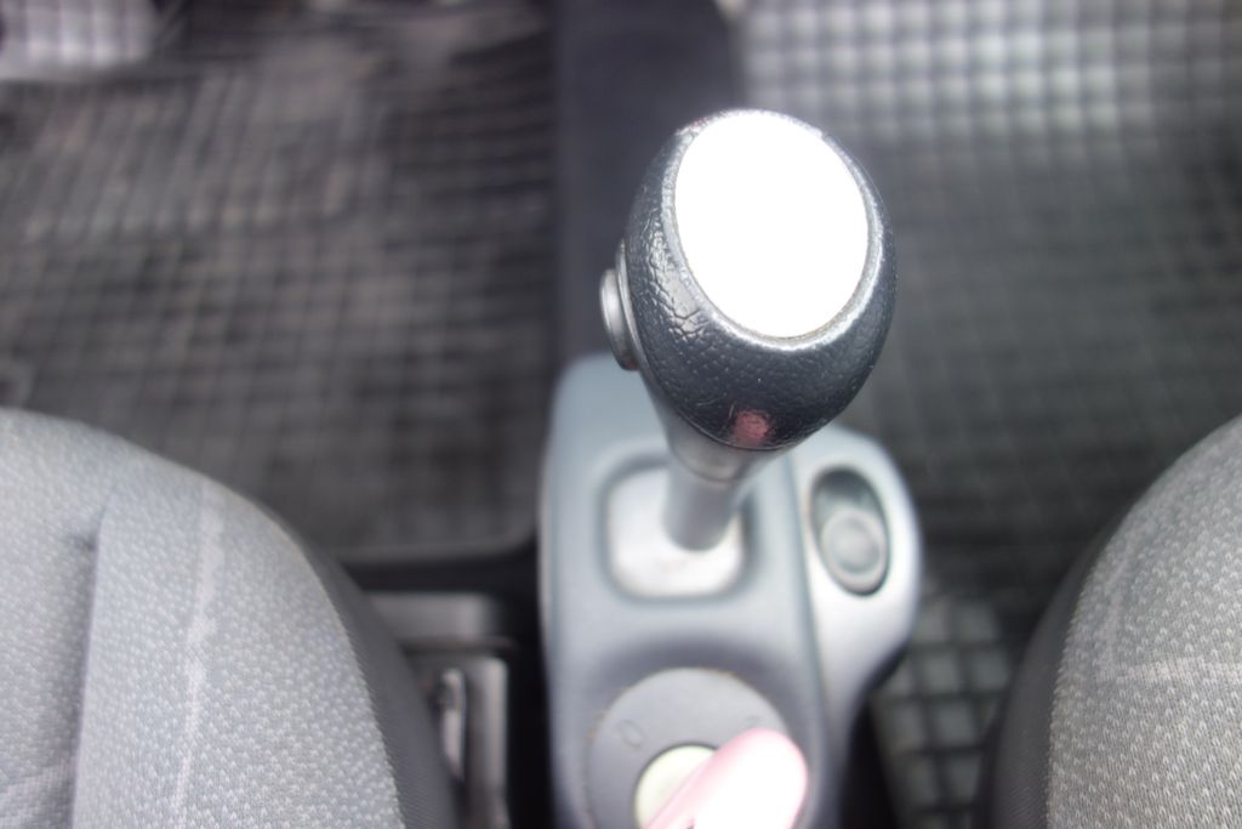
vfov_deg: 46.4
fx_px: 966
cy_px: 414
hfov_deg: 65.5
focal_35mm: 28
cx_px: 621
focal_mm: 10.4
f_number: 1.8
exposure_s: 1/30
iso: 160
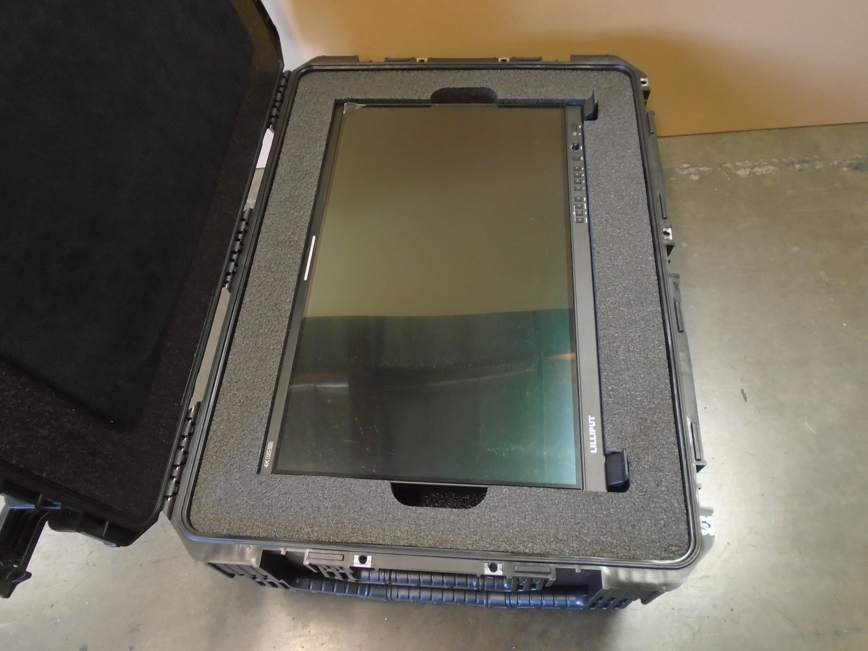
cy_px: 326
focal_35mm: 26
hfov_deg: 67.3
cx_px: 434
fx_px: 652
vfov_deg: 53.1
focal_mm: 4.6
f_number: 3.2
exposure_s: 1/13
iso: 400
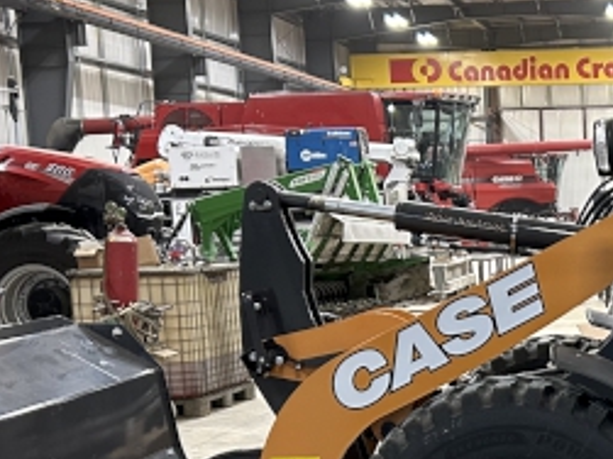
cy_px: 417
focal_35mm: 83
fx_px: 1469
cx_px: 676
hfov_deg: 22.3
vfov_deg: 17.5
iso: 200
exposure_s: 1/60
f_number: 1.5
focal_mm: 5.7
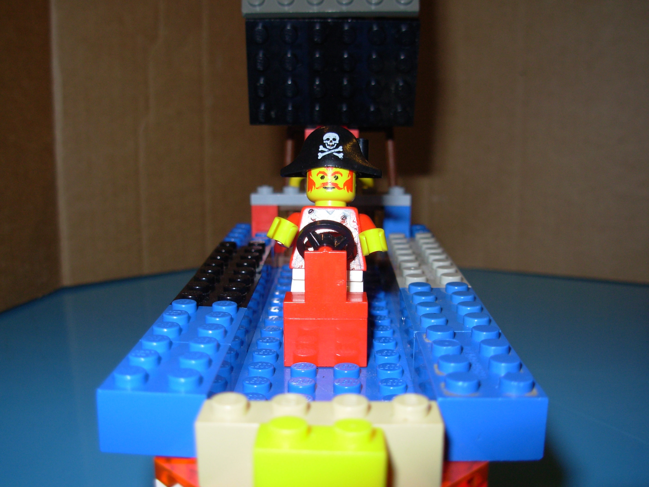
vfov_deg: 37.7
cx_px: 324
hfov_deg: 49.0
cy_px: 244
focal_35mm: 38
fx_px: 712
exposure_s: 1/32
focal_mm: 6.3
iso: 50
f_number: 2.9
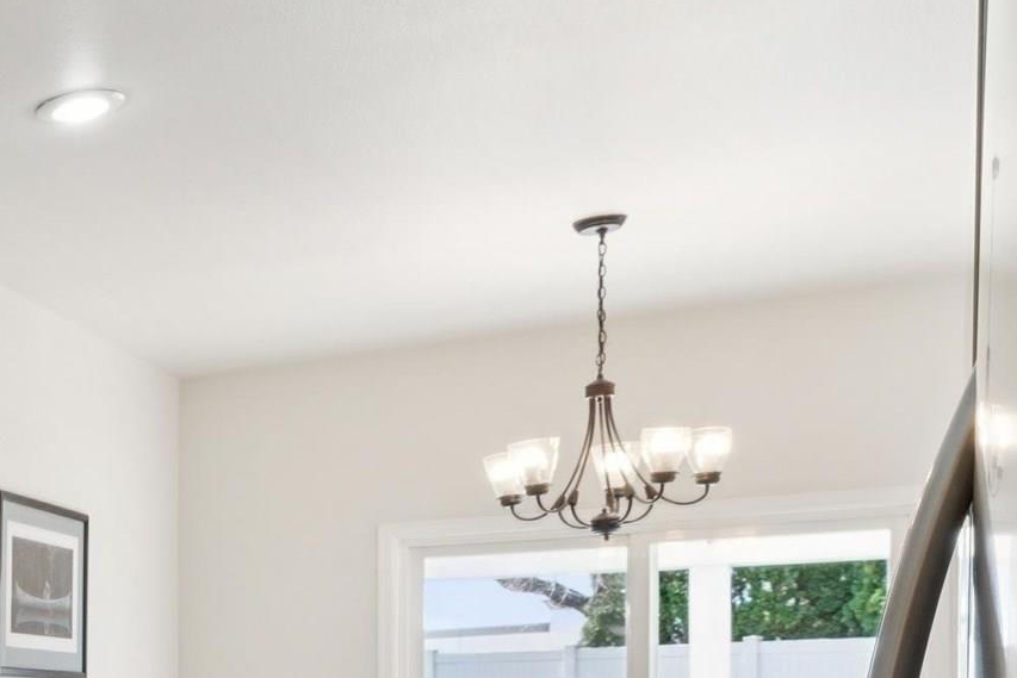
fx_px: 1607
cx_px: -651
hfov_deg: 24.0
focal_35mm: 57
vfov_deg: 22.6
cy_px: 729
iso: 400
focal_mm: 15.8
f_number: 13
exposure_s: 1/6
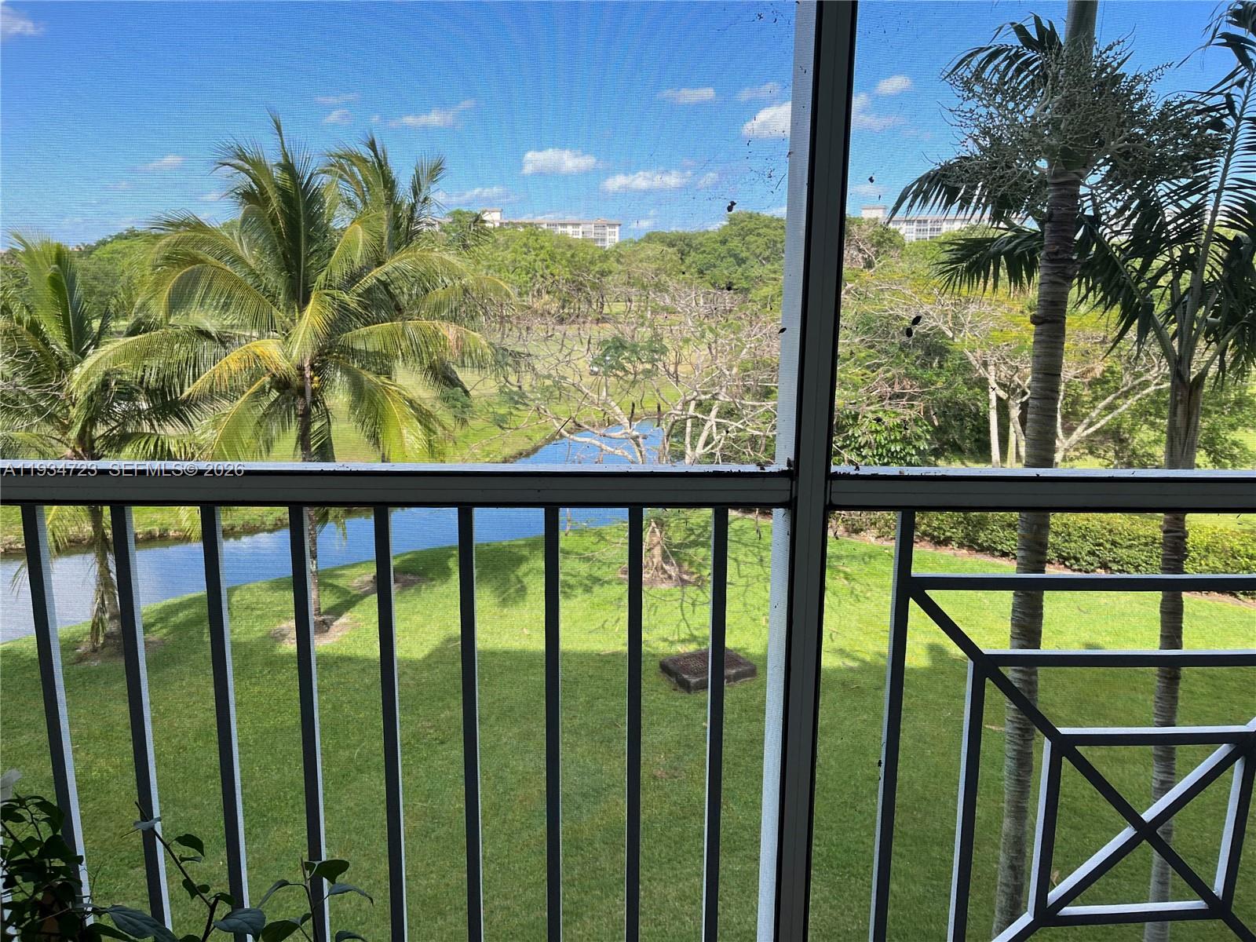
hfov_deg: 67.3
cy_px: 471
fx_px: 943
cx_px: 628
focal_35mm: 26
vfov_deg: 53.1
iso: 50
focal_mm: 5.1
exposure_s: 1/898
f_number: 1.6
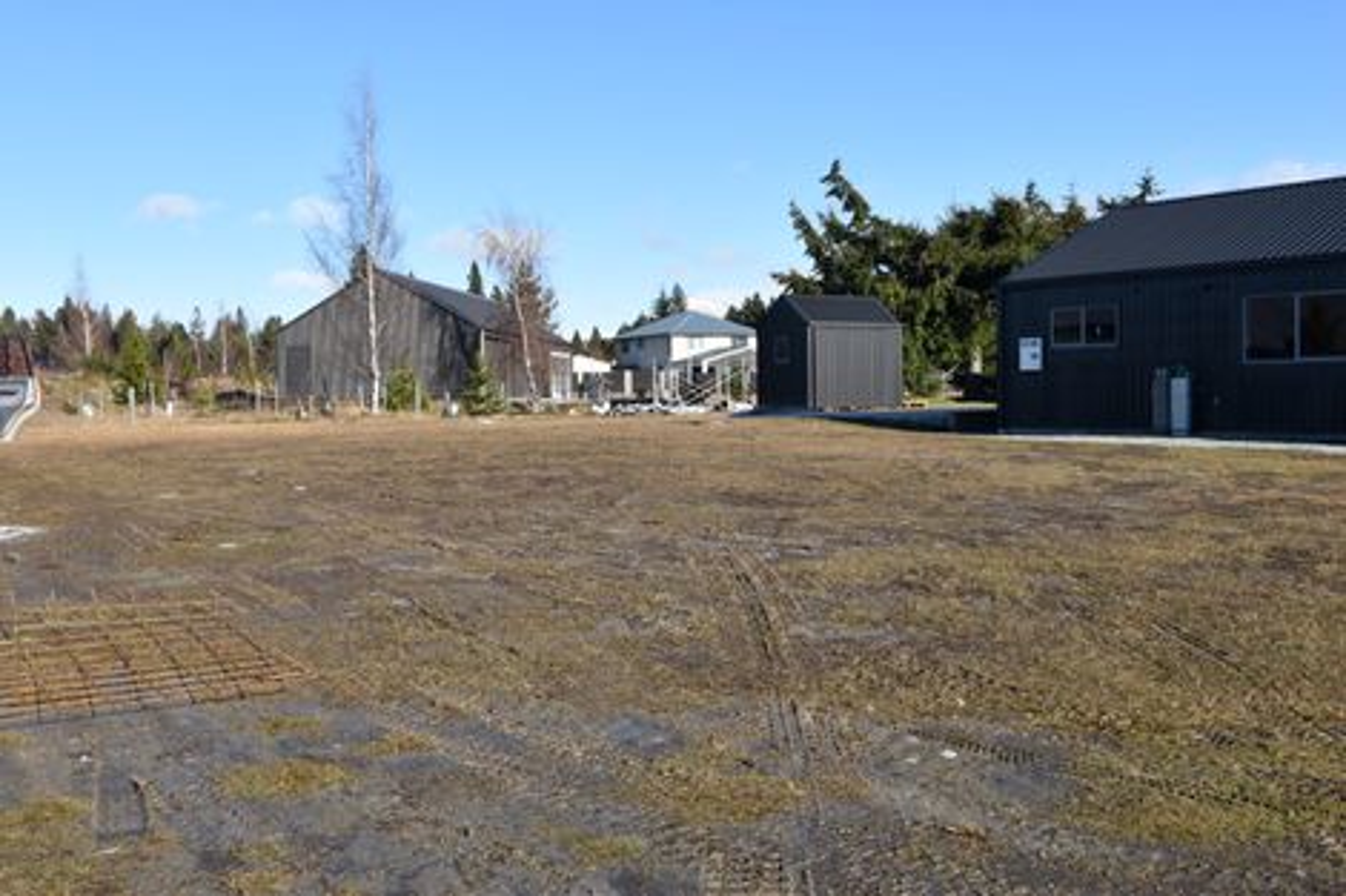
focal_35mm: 36
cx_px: 673
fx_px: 1345
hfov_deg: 53.1
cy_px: 448
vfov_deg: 36.8
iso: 100
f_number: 9
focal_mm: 24
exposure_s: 1/200
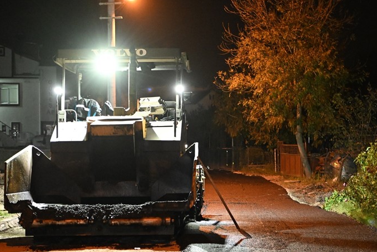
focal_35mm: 85
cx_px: 238
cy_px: 138
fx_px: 890
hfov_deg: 23.8
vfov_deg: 16.1
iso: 6400
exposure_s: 1/60
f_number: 2.8
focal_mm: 45
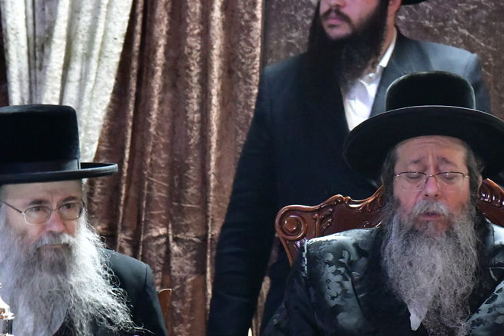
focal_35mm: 254
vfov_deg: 5.4
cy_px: 254
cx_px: 335
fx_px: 3557
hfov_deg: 8.1
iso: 16000
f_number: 5.6
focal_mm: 120
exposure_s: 1/100
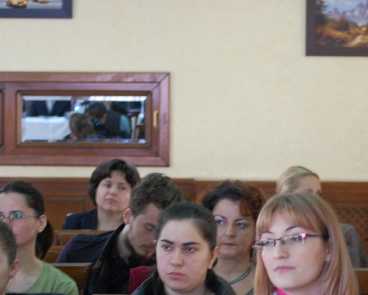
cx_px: 254
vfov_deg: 8.2
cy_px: 197
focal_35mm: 189
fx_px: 2061
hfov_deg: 10.2
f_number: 4
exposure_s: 1/13
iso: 800
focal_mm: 55
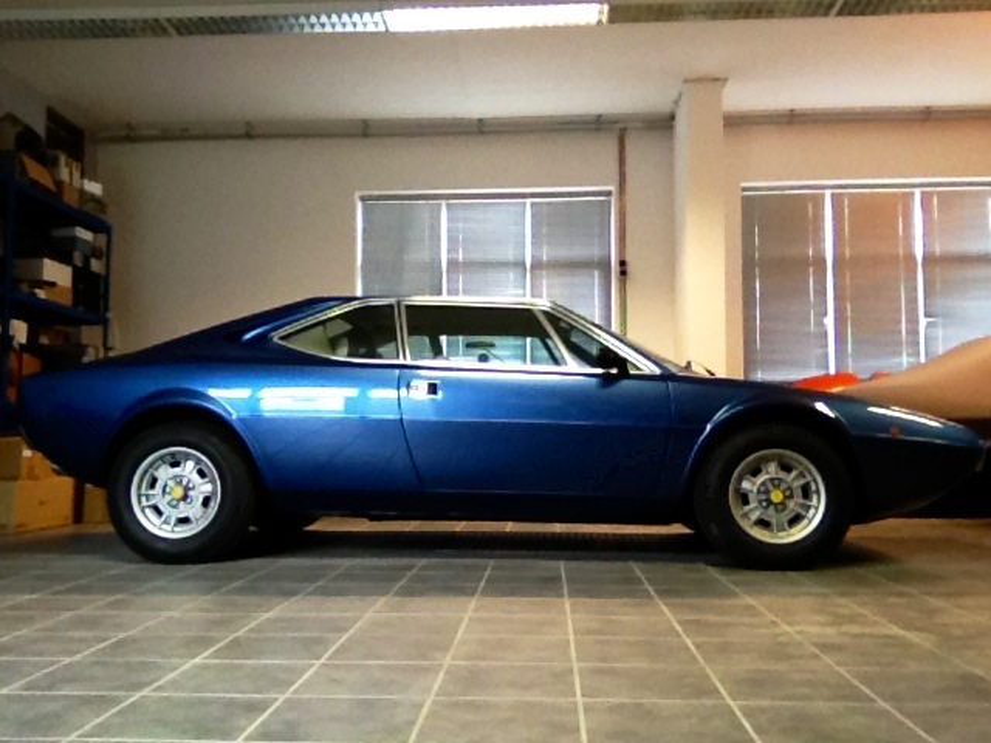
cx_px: 496
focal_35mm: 35
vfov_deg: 40.7
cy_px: 372
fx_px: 1002
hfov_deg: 52.6
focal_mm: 1.85
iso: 200
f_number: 2.4
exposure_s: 1/30
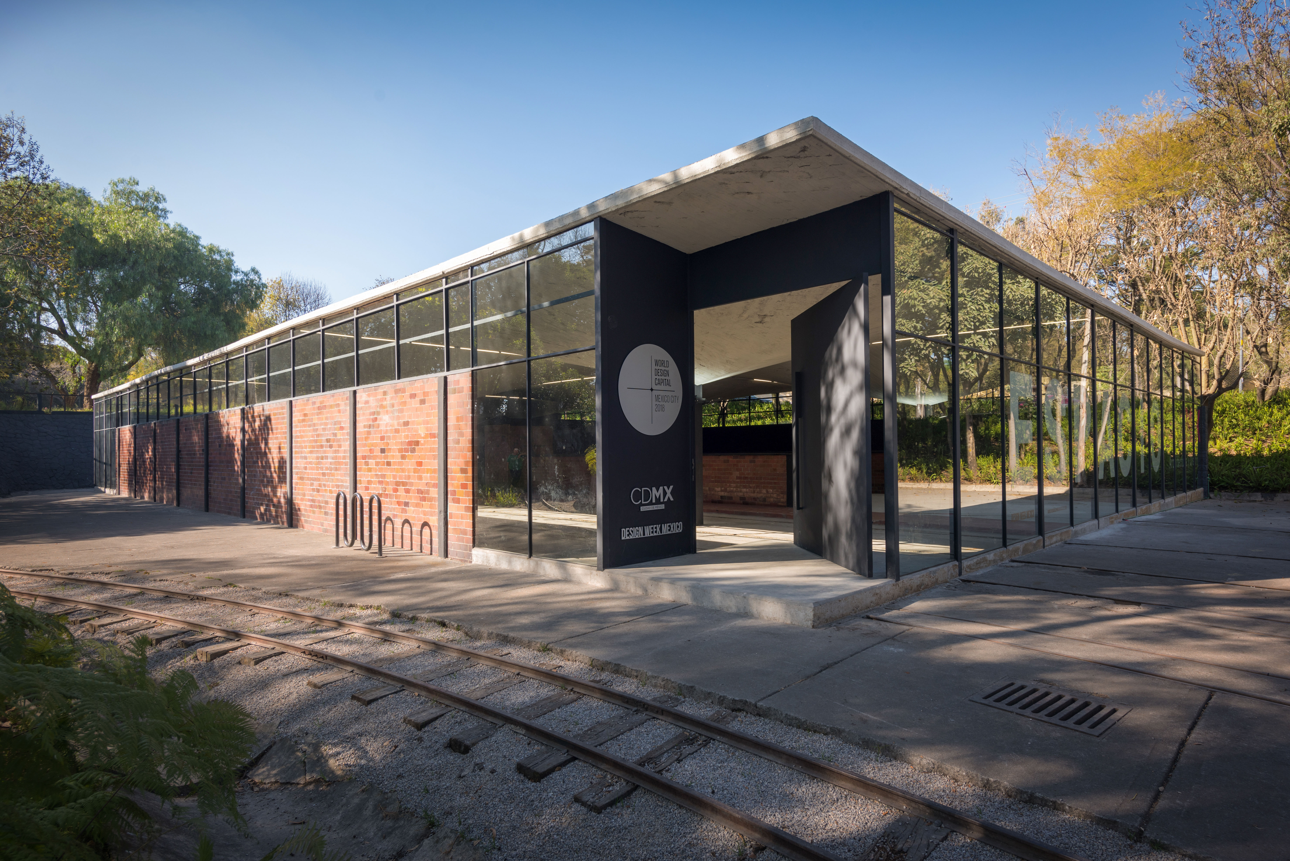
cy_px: 430
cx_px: 645
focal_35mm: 19
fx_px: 681
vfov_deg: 64.6
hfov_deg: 86.9
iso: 100
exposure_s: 1/60
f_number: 8
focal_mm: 19
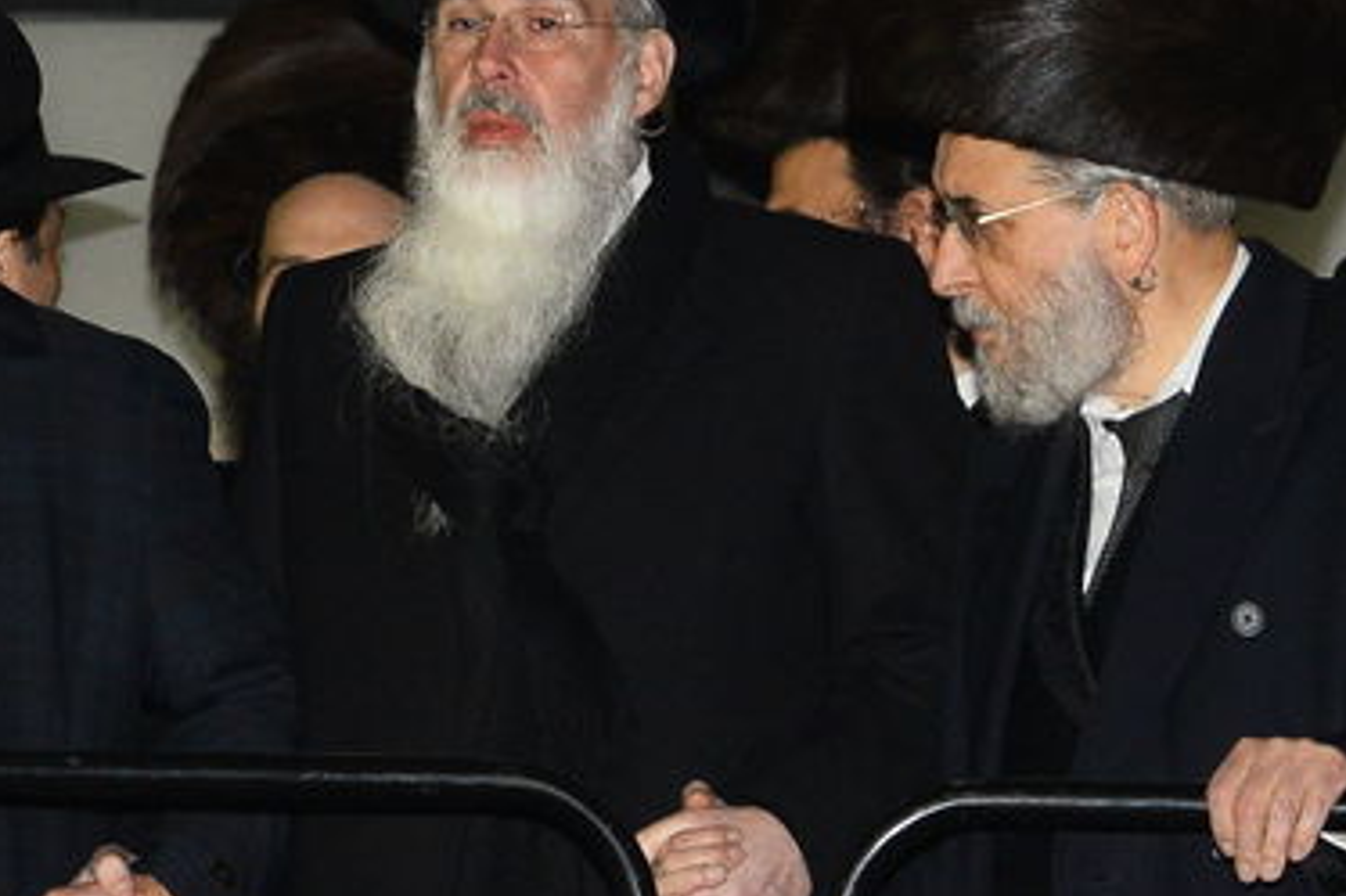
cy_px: 401
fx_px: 14687
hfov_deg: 5.2
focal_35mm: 393
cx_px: -381
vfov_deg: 3.5
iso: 2500
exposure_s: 1/160
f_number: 7.1
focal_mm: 105
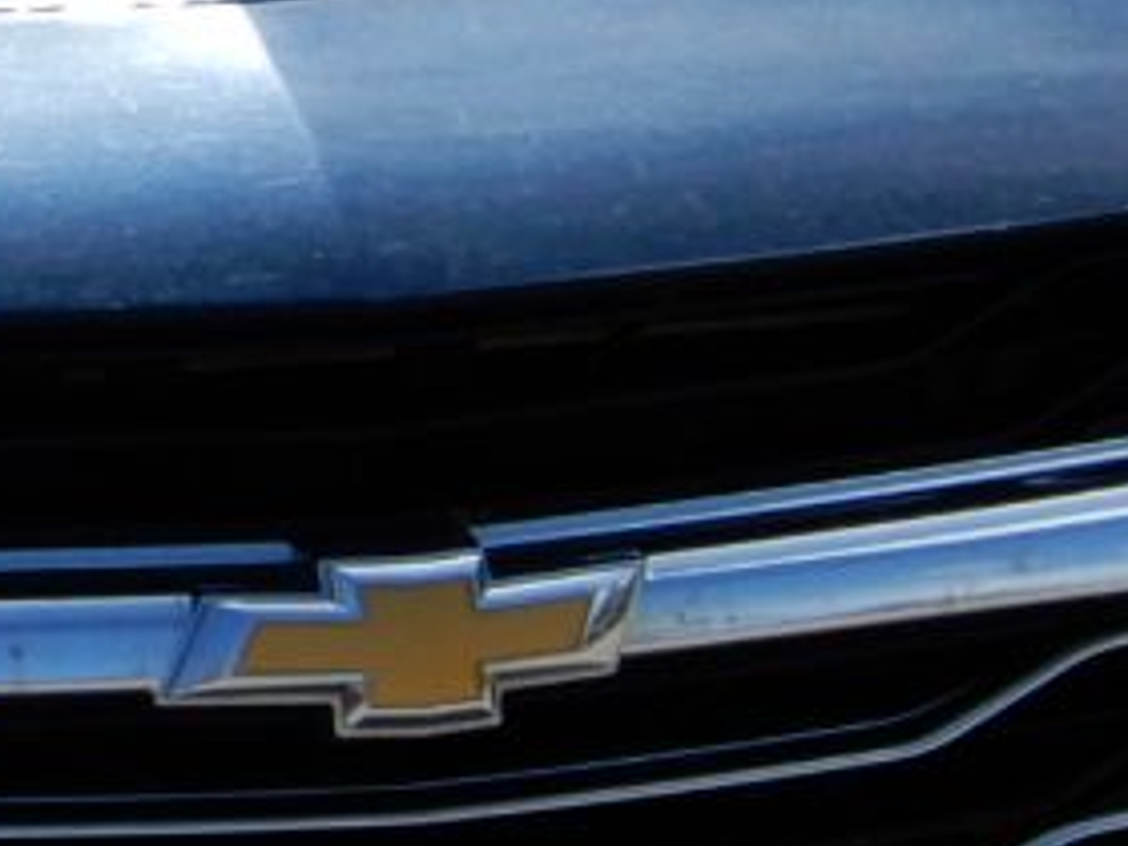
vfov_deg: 2.7
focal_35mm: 542
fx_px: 17662
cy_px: 64
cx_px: -765
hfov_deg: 3.6
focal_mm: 16.9
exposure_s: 1/500
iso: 80
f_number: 5
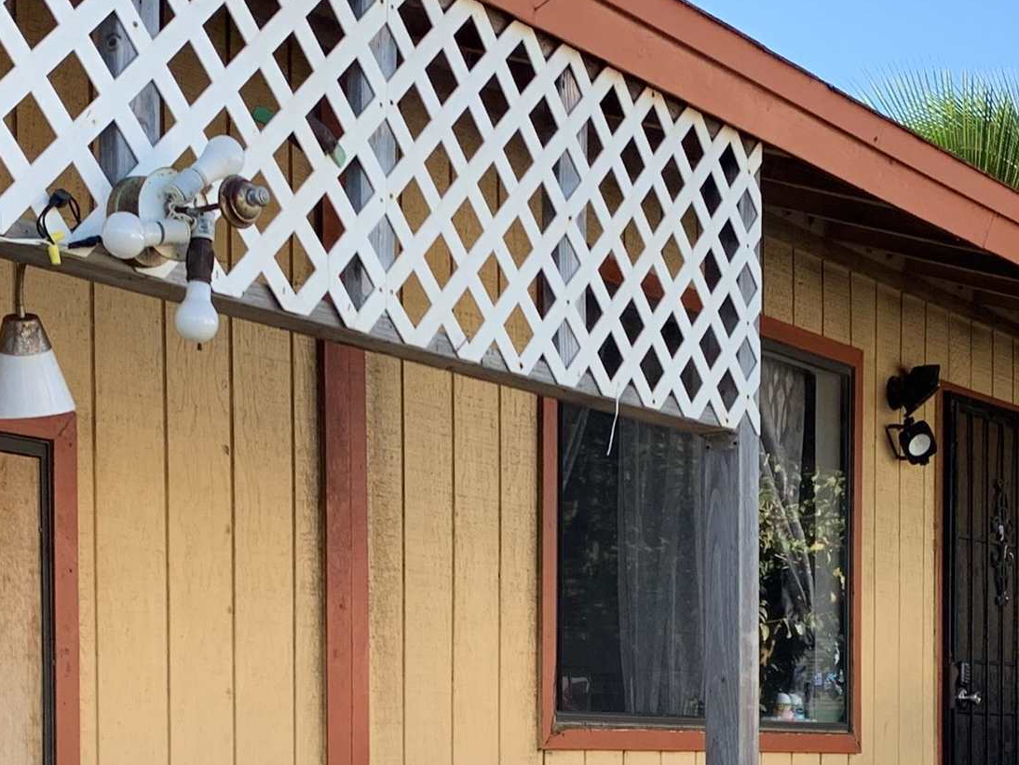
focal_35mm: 73
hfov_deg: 26.7
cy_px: 829
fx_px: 2149
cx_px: 557
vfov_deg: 19.4
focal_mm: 4.25
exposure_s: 1/415
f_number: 1.8
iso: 25
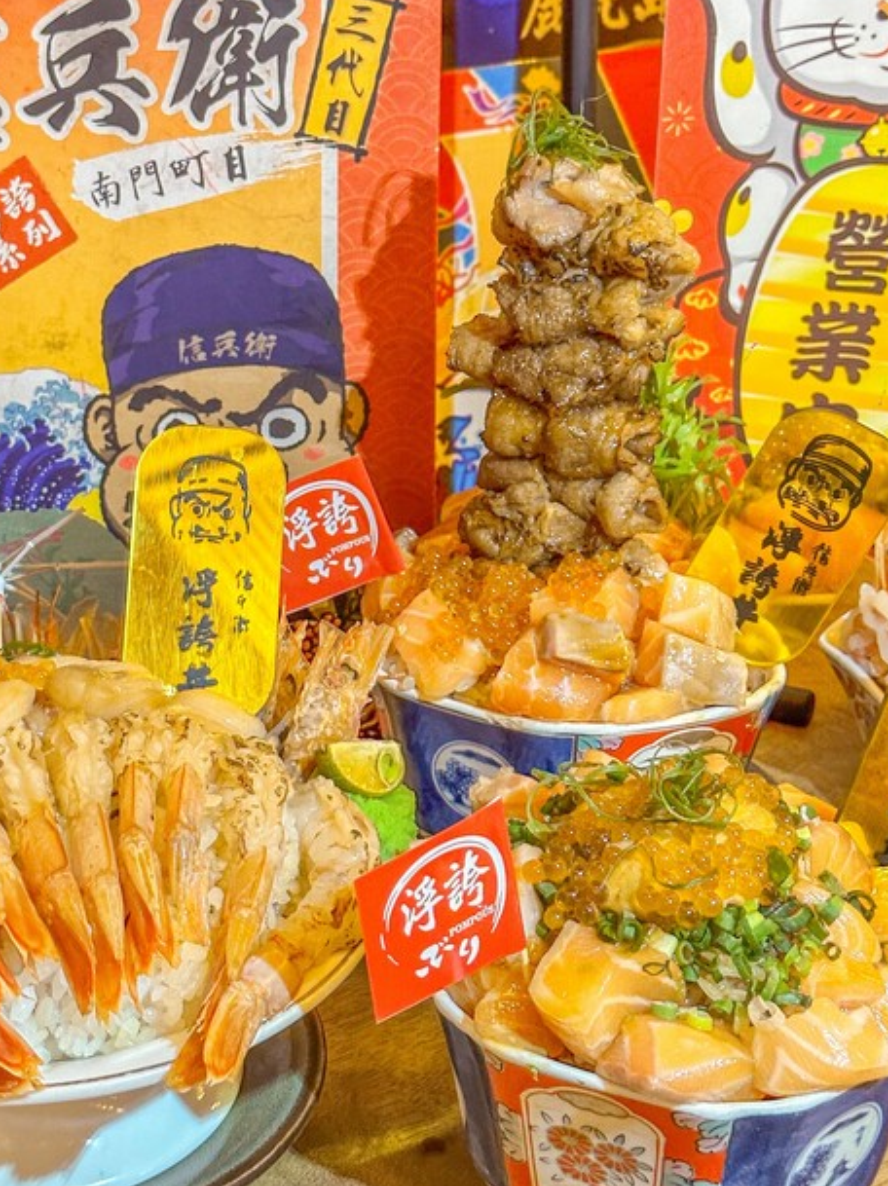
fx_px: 2294
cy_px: 469
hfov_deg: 21.8
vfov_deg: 28.9
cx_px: 314
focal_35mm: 67
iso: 320
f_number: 1.8
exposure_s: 1/40
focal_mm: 6.86
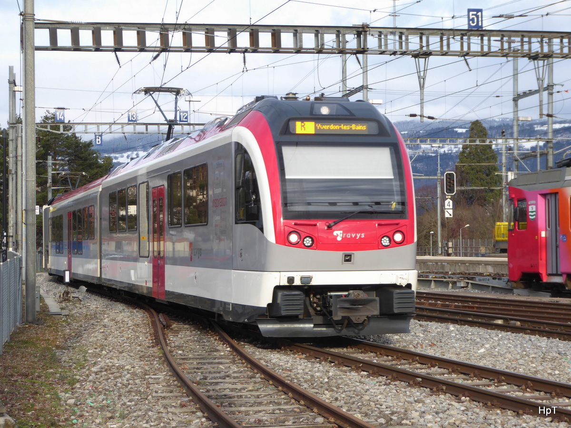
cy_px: 214
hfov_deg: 24.7
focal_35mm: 79
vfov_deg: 18.7
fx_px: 1303
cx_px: 286
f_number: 4.6
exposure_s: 1/160
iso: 100
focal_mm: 13.2
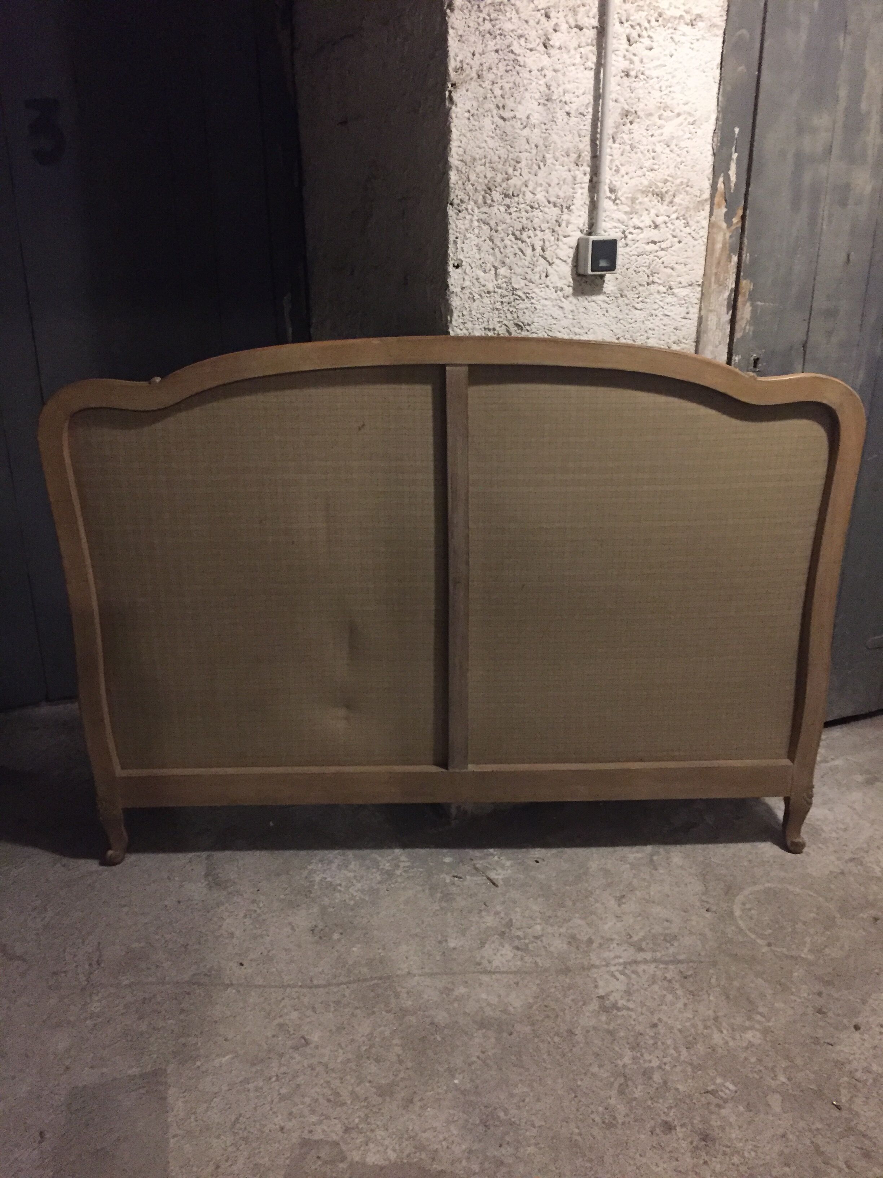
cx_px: 442
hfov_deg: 48.2
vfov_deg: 61.7
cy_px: 589
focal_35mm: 29
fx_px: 986
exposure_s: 1/17
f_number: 2.2
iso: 320
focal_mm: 4.15
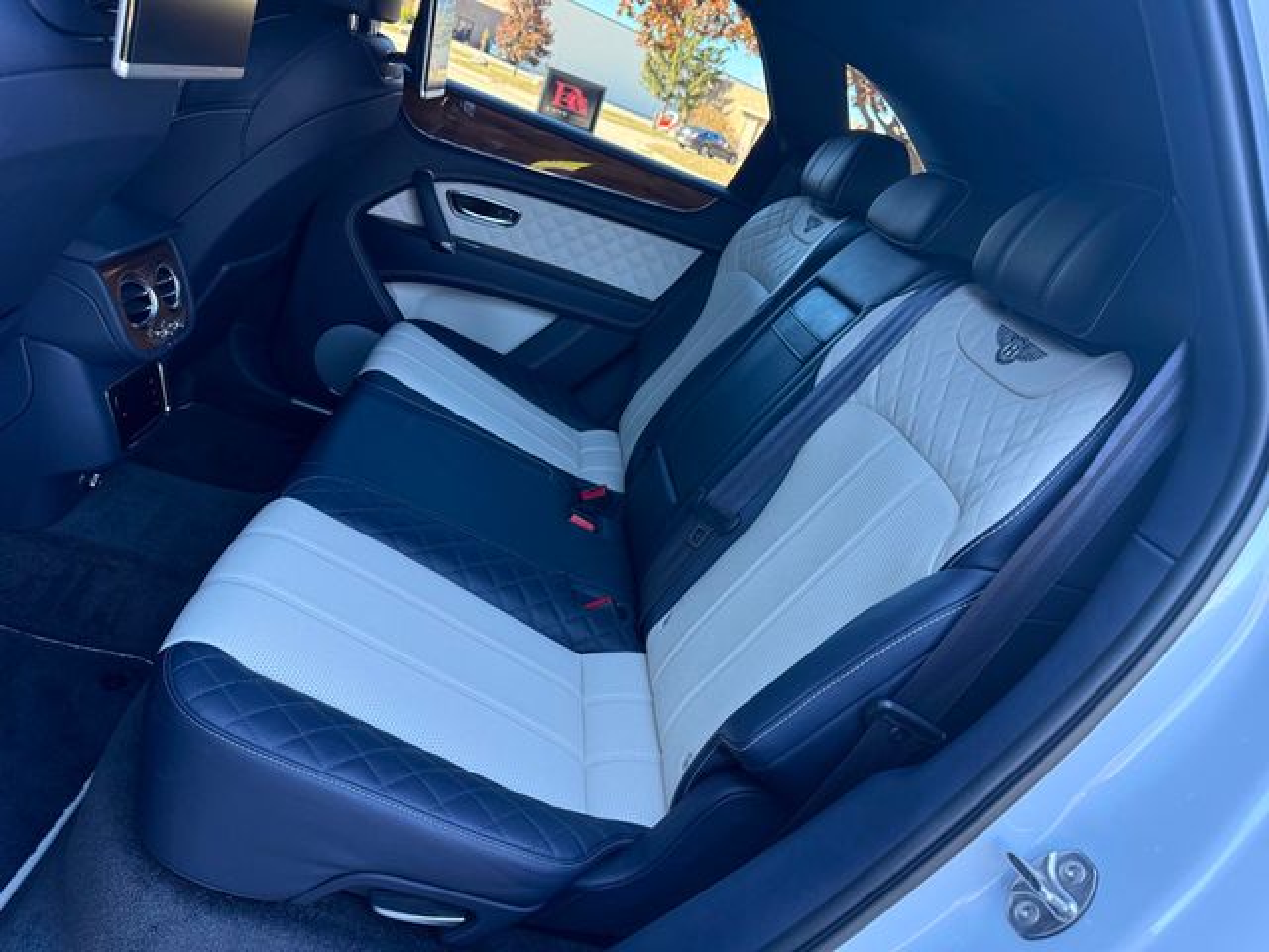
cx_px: 634
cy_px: 476
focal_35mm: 24
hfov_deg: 71.6
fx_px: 880
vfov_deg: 56.8
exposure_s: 1/146
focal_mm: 6.76
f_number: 1.78
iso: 160
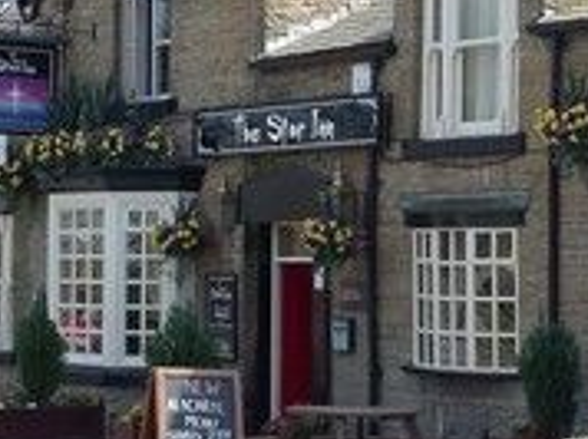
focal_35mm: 126
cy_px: 195
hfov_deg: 15.5
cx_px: 522
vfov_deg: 11.7
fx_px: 2137
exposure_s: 1/500
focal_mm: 7.4
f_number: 3.2
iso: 80
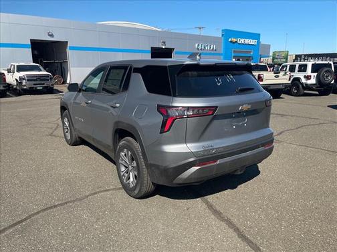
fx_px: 253
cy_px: 126
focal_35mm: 26
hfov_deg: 67.3
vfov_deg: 53.1
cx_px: 168
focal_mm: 4.2
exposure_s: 1/1984
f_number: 1.6
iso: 32
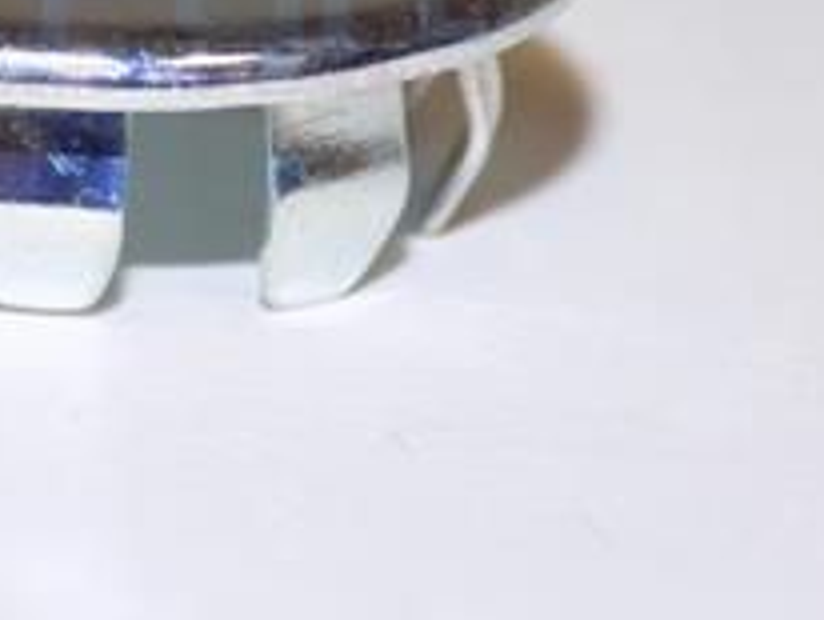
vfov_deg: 3.9
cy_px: 26
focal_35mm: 380
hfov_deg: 5.2
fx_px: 9056
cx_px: 104
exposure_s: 1/30
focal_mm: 33.7
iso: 200
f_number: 5.4
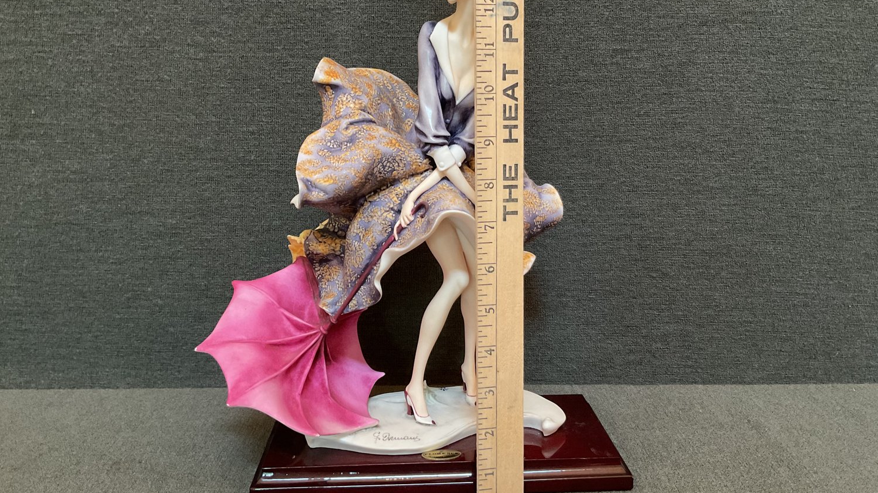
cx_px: 443
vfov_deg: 36.6
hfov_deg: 61.0
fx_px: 745
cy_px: 207
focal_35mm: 32
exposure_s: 1/40
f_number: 1.8
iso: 250
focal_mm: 3
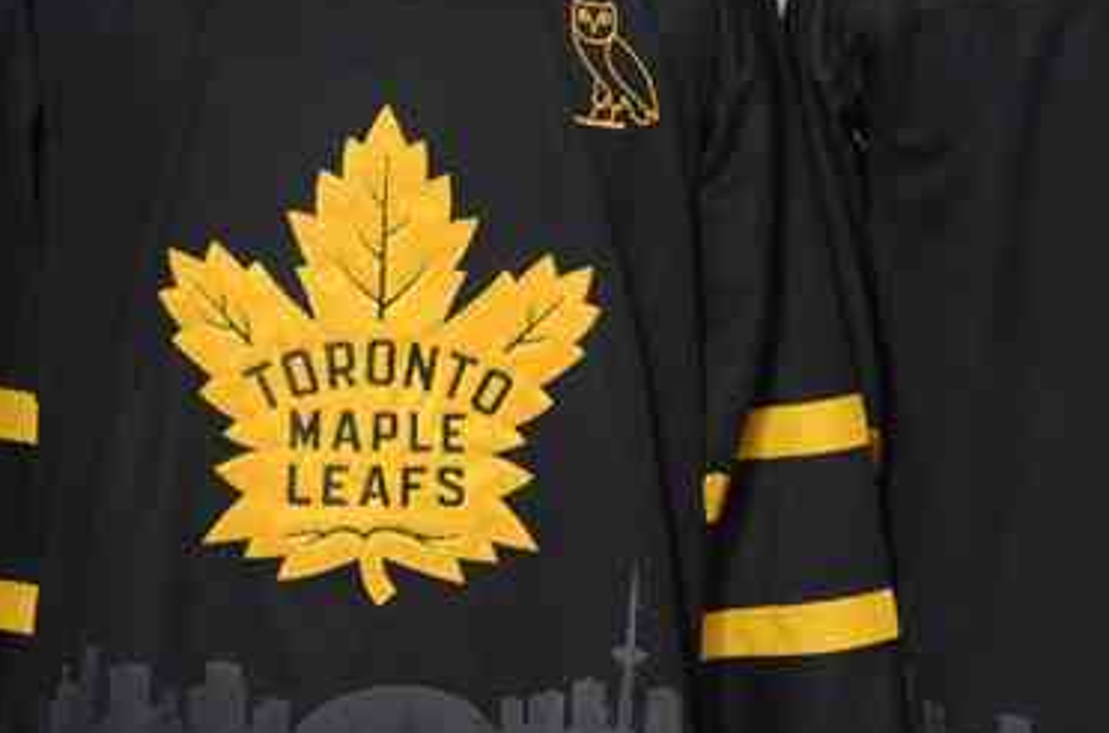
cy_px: 346
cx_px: 802
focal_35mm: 200
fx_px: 6145
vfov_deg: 6.8
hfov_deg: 10.3
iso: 4000
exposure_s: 1/10
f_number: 5
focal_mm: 62
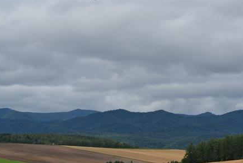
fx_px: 815
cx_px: 148
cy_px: 68
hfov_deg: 16.9
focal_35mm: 121
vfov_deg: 11.4
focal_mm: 55
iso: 100
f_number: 8
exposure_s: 1/250
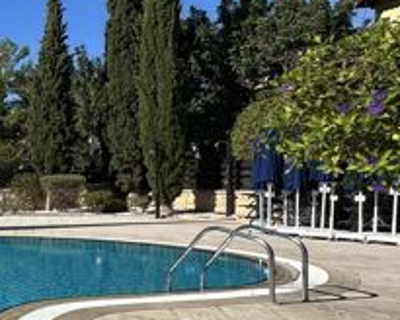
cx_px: -259
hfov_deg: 24.9
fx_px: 556
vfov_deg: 31.9
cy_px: 207
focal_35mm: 47
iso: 50
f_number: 2.2
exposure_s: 1/2398
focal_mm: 2.22
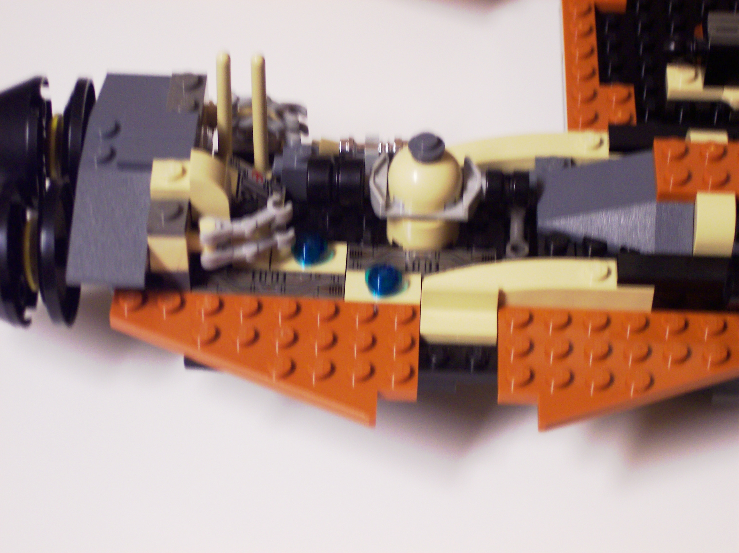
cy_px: 276
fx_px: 2155
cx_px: 370
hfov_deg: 19.5
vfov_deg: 14.6
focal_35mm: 101
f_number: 4.8
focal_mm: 21.3
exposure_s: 1/8
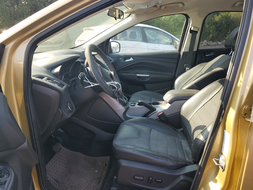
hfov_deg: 67.3
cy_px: 95
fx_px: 190
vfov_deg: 53.1
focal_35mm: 26
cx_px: 126
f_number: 1.5
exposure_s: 1/385
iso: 50
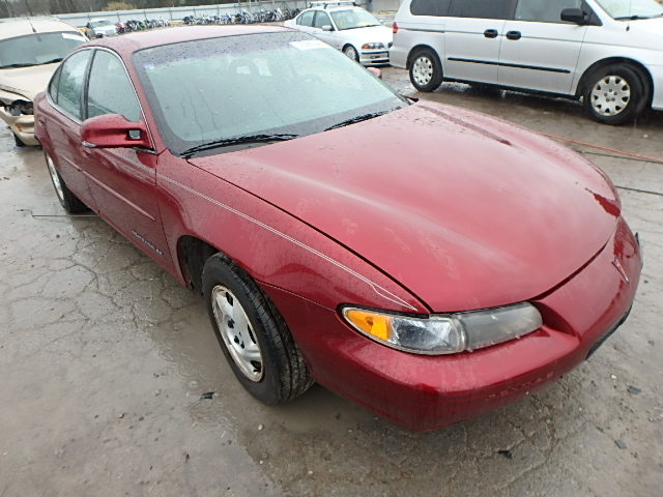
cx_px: 332
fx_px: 402
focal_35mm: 21
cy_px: 248
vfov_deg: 63.4
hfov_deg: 79.0
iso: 125
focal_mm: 3.7
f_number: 3.5
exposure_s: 1/160
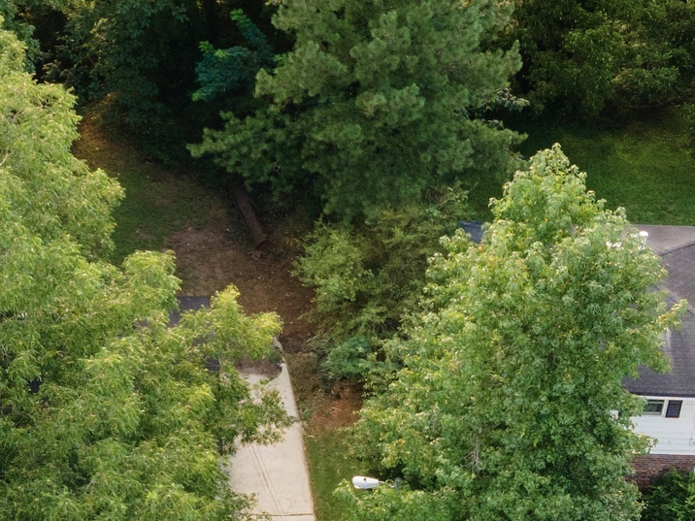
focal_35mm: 103
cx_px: -52
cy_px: 321
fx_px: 2068
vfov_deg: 14.4
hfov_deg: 18.4
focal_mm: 4.5
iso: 100
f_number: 2.8
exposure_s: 1/30
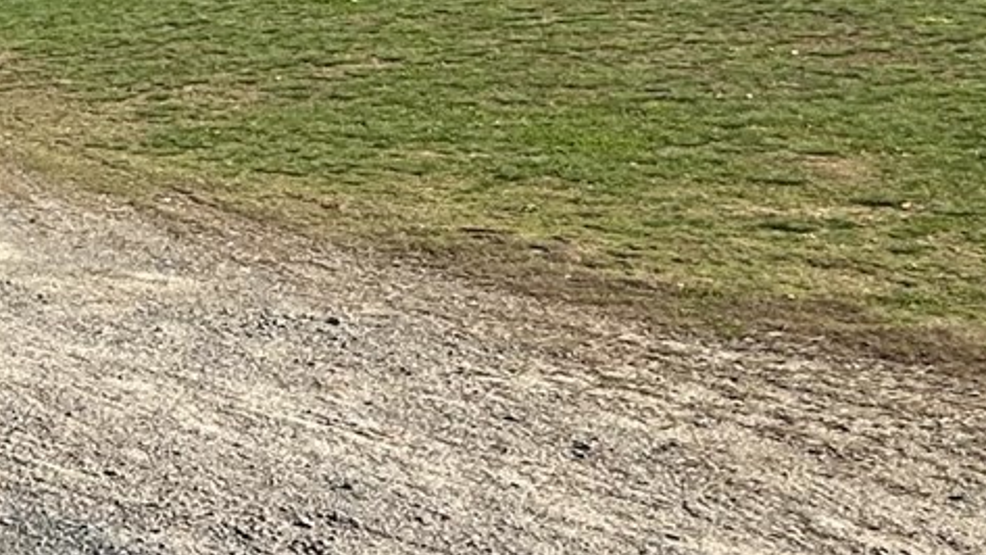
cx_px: -588
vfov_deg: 17.4
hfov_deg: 23.6
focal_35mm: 66
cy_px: -108
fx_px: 1725
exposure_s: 1/1304
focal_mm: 2.22
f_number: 2.2
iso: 40
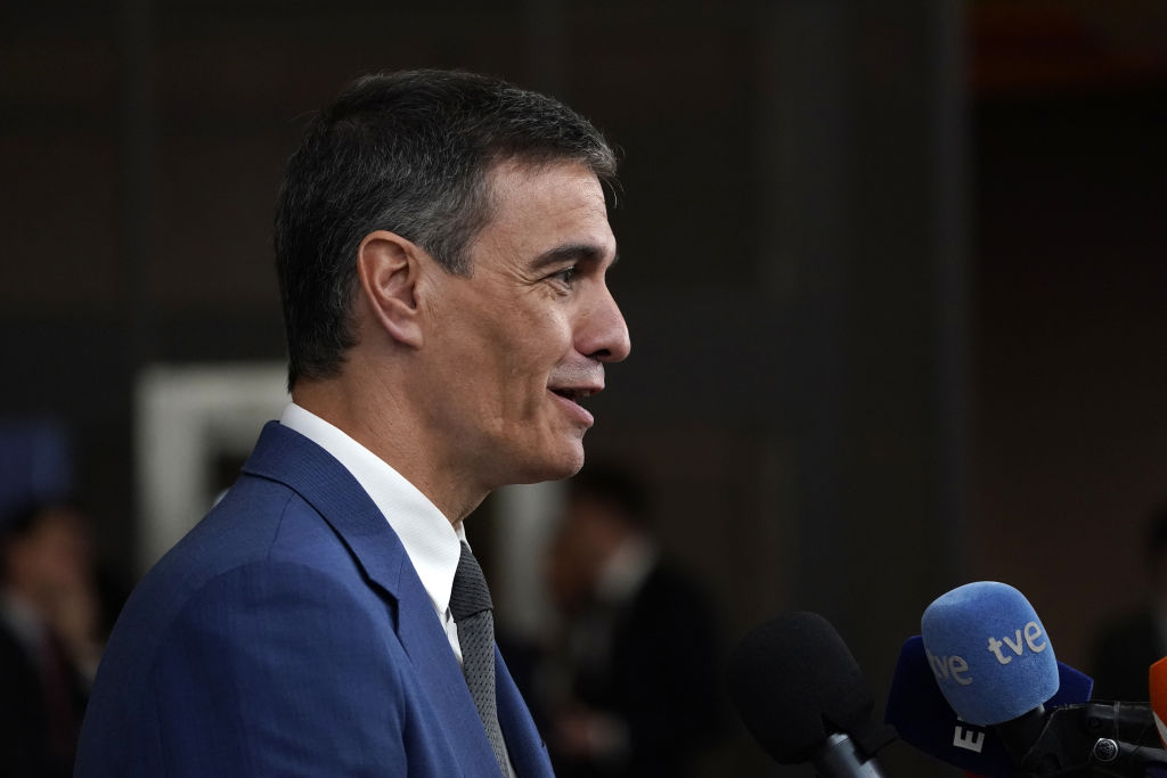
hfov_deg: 8.6
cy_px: 389
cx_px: 584
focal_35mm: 239
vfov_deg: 5.8
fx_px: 7748
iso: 4000
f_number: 5.6
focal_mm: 239
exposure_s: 1/400
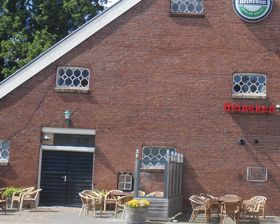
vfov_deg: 20.2
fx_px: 630
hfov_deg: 24.4
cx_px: 248
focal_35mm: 76
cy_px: 104
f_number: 3.9
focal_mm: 6
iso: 80
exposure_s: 1/320
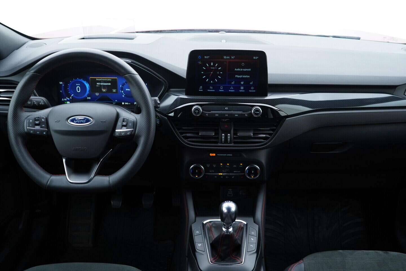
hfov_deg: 53.1
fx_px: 406
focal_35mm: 36
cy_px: 136
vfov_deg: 36.9
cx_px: 203
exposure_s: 1/40
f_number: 2.8
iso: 250
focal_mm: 24
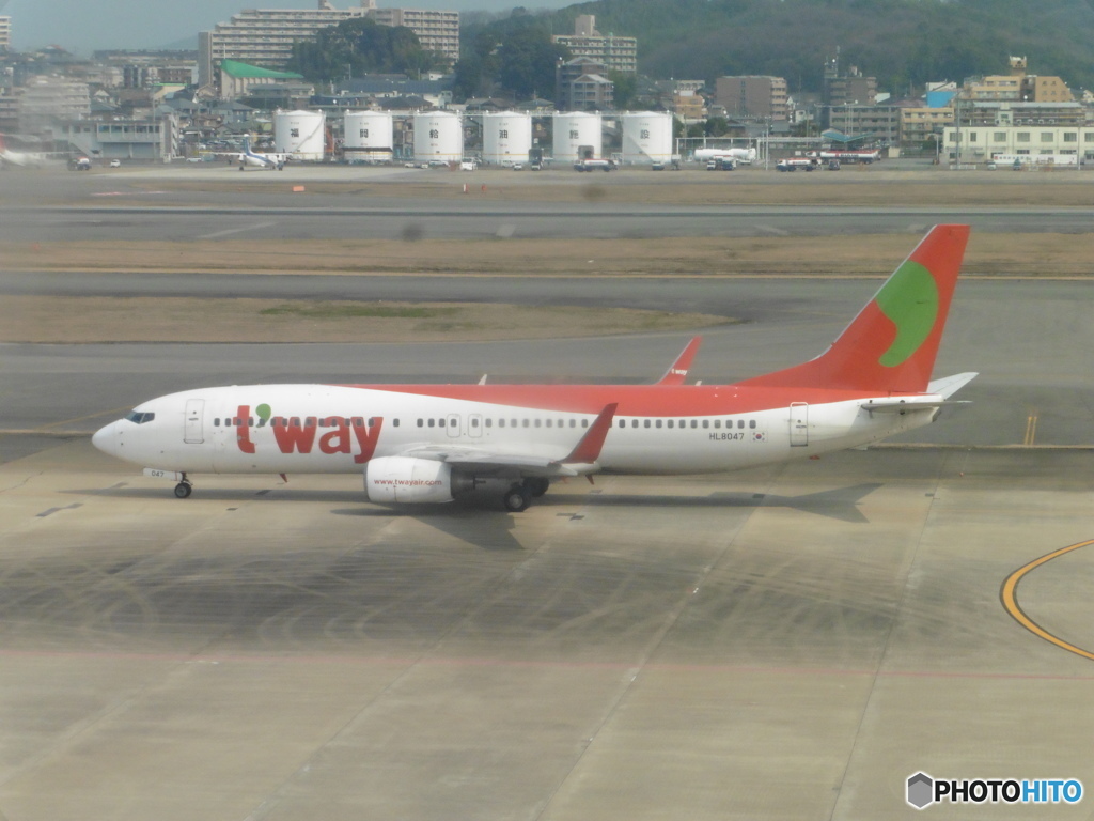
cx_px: 547
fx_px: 3634
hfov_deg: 17.1
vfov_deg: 12.9
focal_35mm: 115
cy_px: 410
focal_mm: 20.6
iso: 400
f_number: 6.3
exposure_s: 1/1250
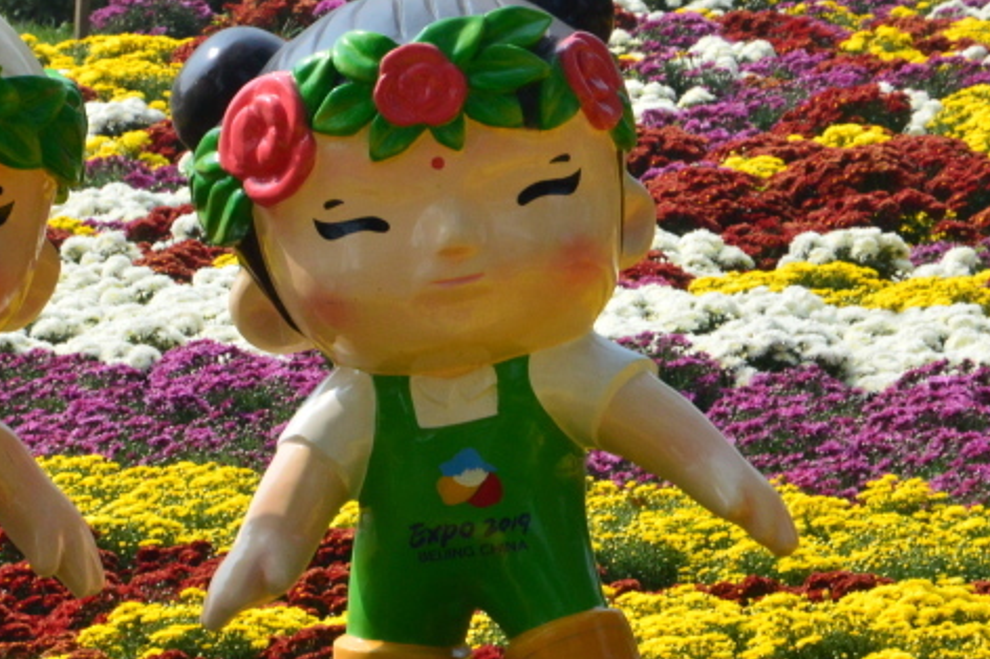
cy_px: 175
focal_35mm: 683
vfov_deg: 2.0
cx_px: 321
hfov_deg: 3.0
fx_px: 18769
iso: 800
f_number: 22
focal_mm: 210
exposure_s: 1/400
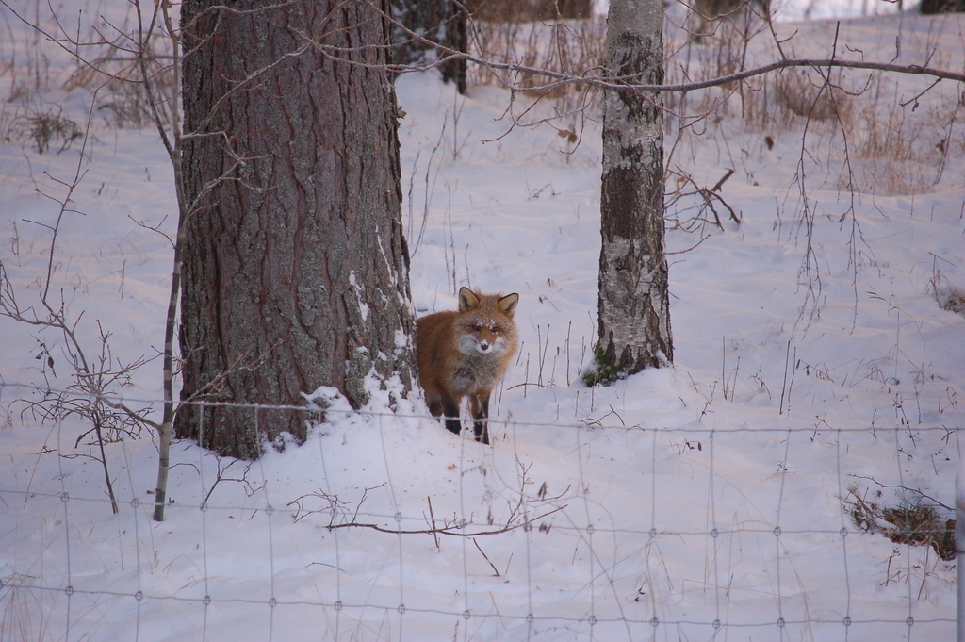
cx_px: 482
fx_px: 8035
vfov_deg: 4.6
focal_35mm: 300
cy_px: 321
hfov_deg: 6.9
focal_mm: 200
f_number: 5.6
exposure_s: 1/160
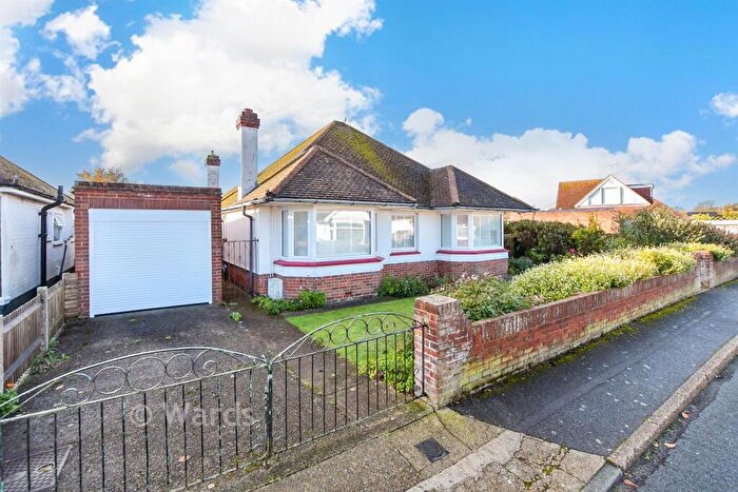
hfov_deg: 100.4
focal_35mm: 15
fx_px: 308
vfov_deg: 77.4
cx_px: 369
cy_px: 246
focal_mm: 10
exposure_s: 1/160
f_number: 6.3
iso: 160
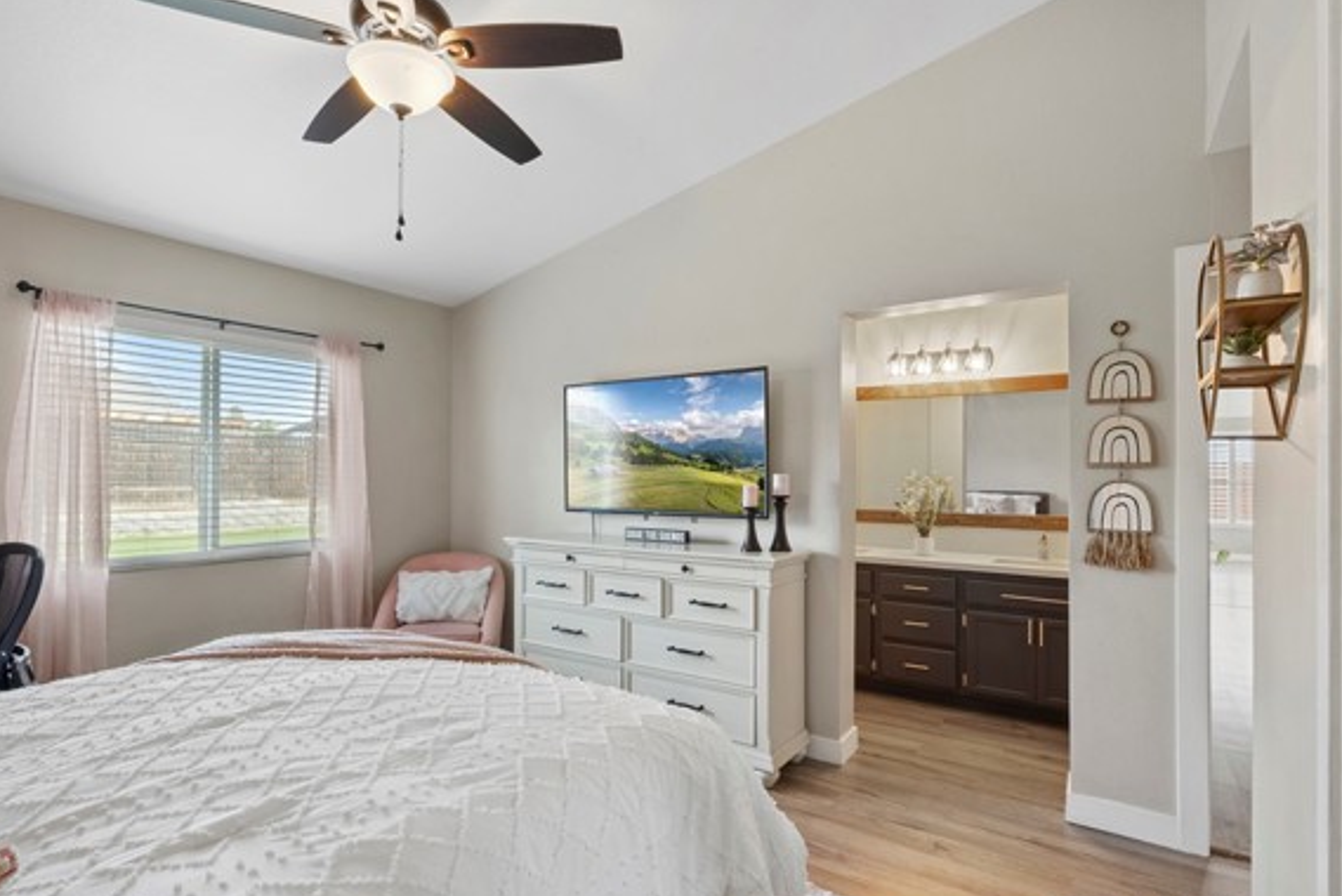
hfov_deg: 89.8
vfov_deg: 67.4
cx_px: 623
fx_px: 671
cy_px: 452
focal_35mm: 18
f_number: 22
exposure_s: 15
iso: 100
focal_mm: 16
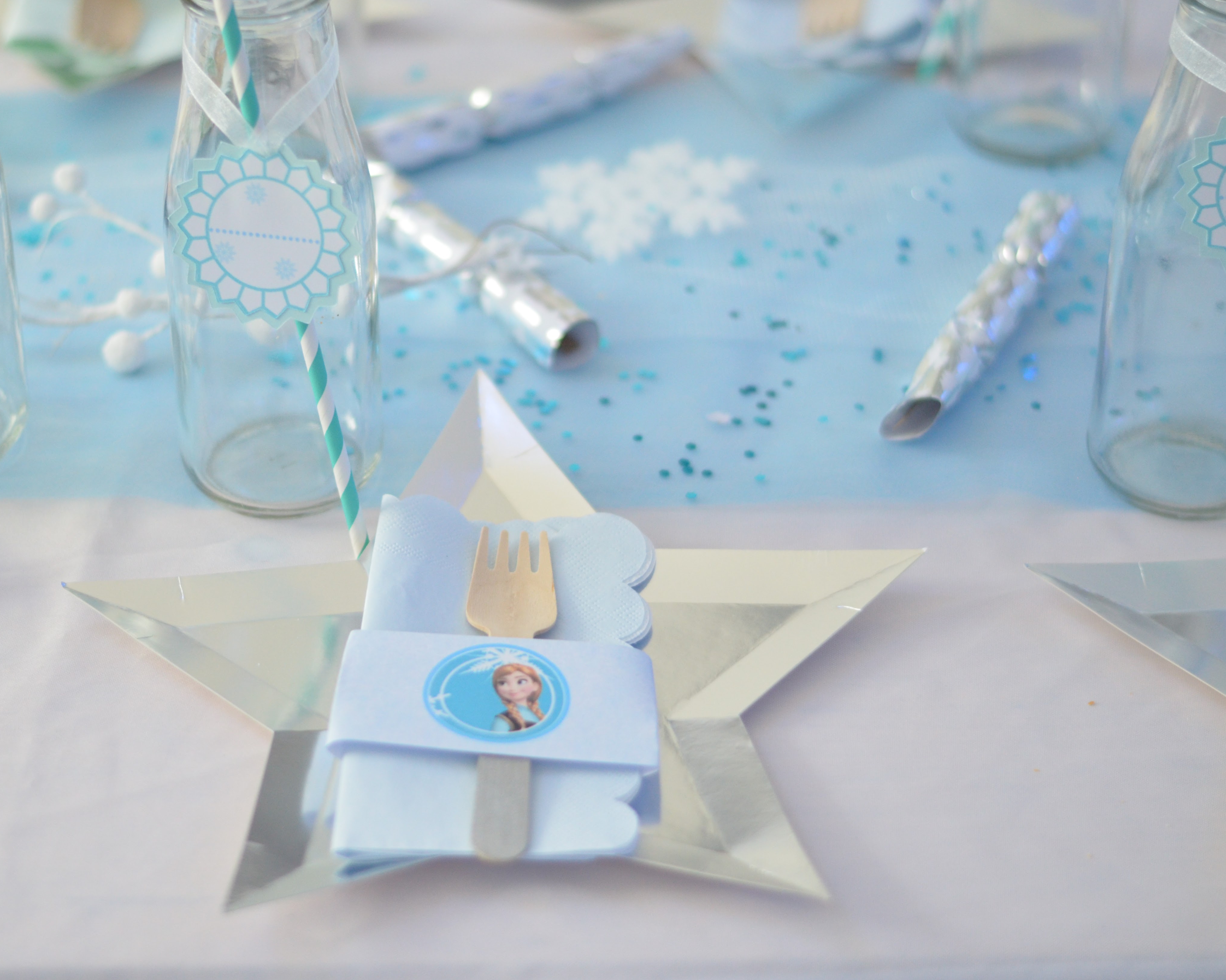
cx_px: 494
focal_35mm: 85
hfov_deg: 22.5
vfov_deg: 18.1
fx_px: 3084
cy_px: 490
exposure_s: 1/320
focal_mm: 50
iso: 1250
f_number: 1.8
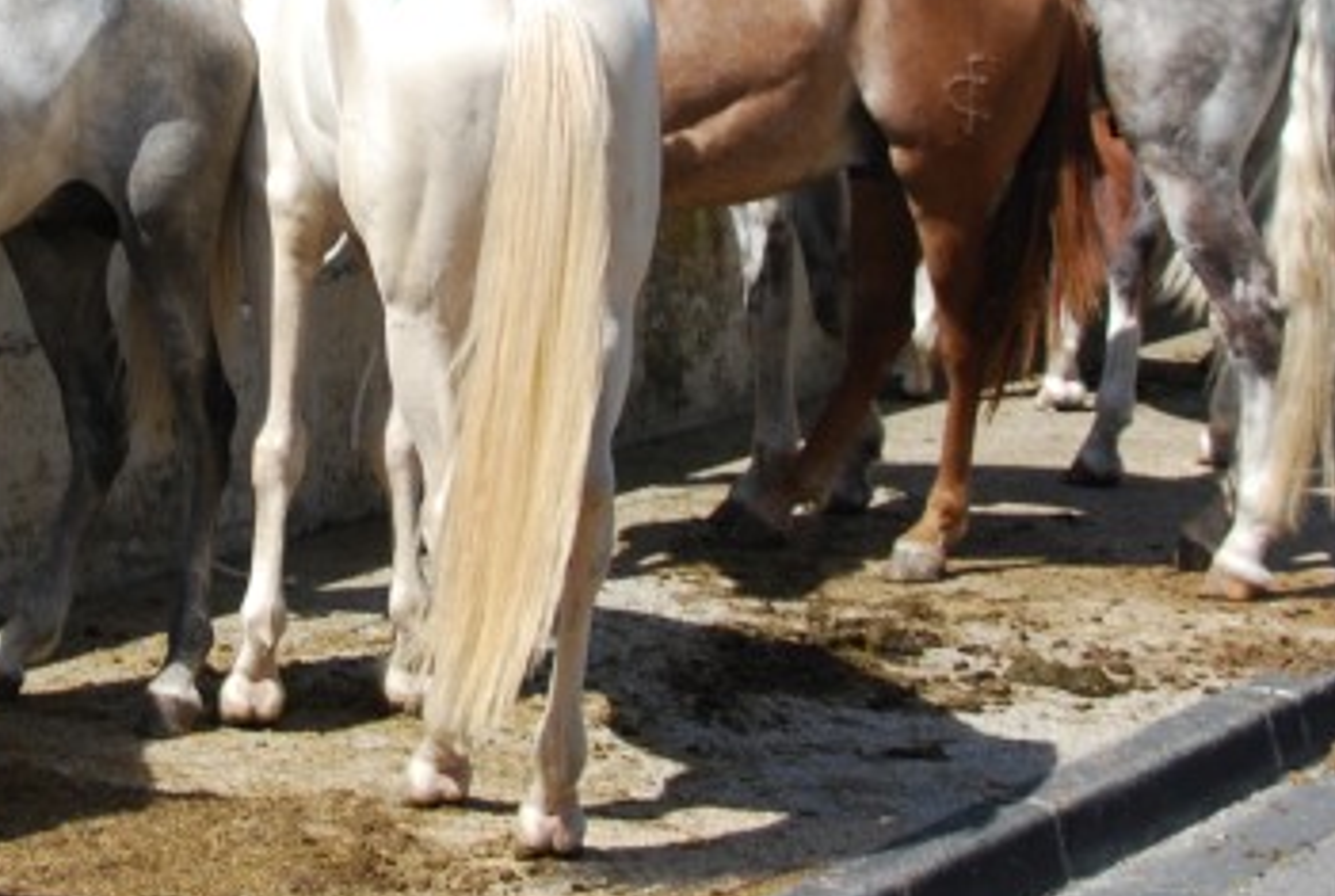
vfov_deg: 10.5
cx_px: 124
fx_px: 4831
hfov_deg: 15.5
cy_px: -53
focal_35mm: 130
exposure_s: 1/500
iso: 400
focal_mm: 34
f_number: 11
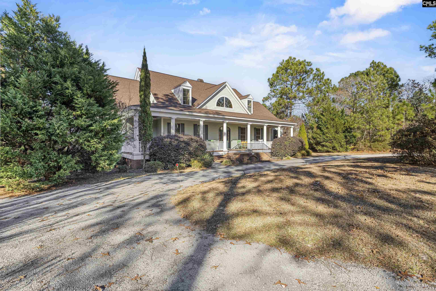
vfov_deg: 72.1
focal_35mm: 16
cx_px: 218
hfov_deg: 95.0
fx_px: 200
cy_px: 146
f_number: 6.3
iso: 200
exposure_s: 1/160
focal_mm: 11
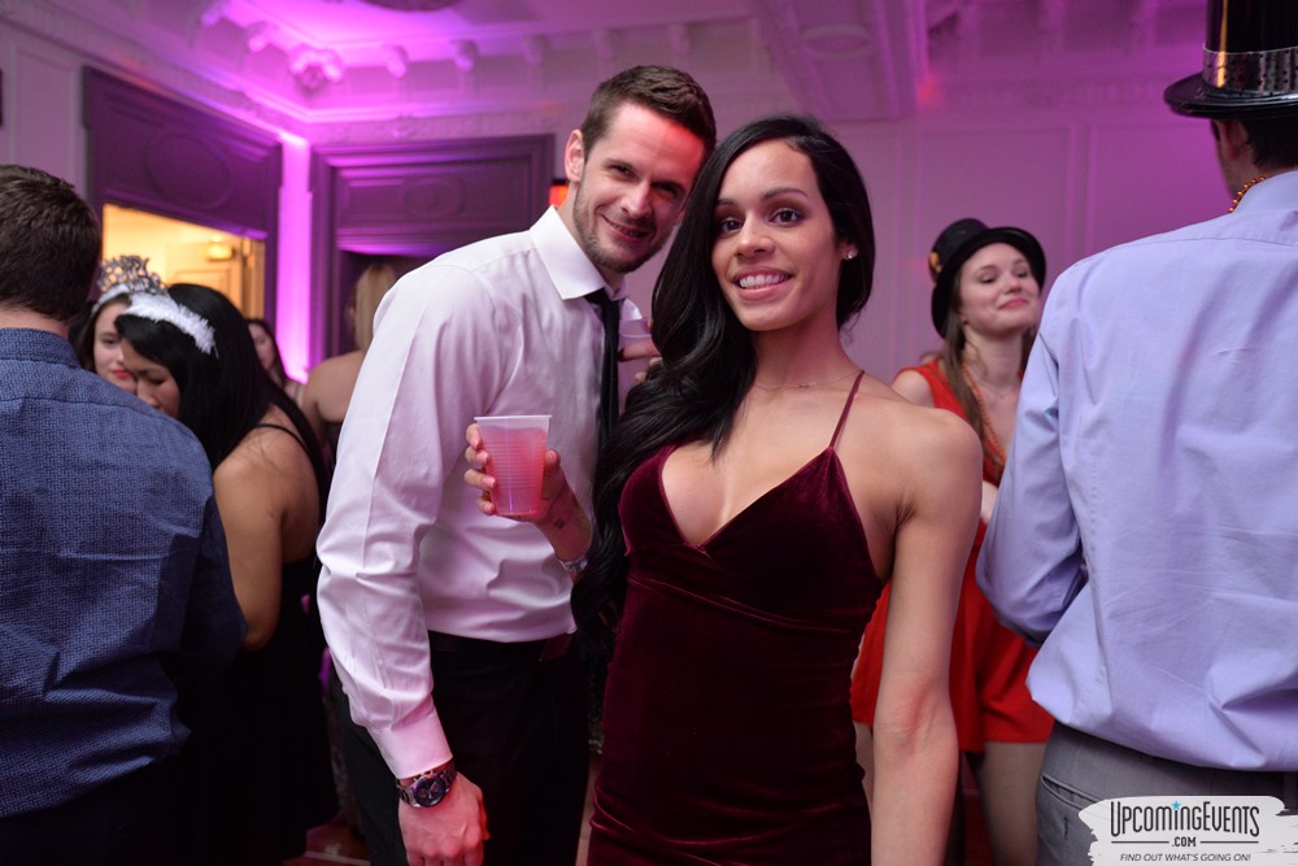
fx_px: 1082
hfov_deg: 61.9
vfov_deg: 43.6
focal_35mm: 30
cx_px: 649
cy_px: 433
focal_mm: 30
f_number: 4
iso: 2000
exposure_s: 1/50
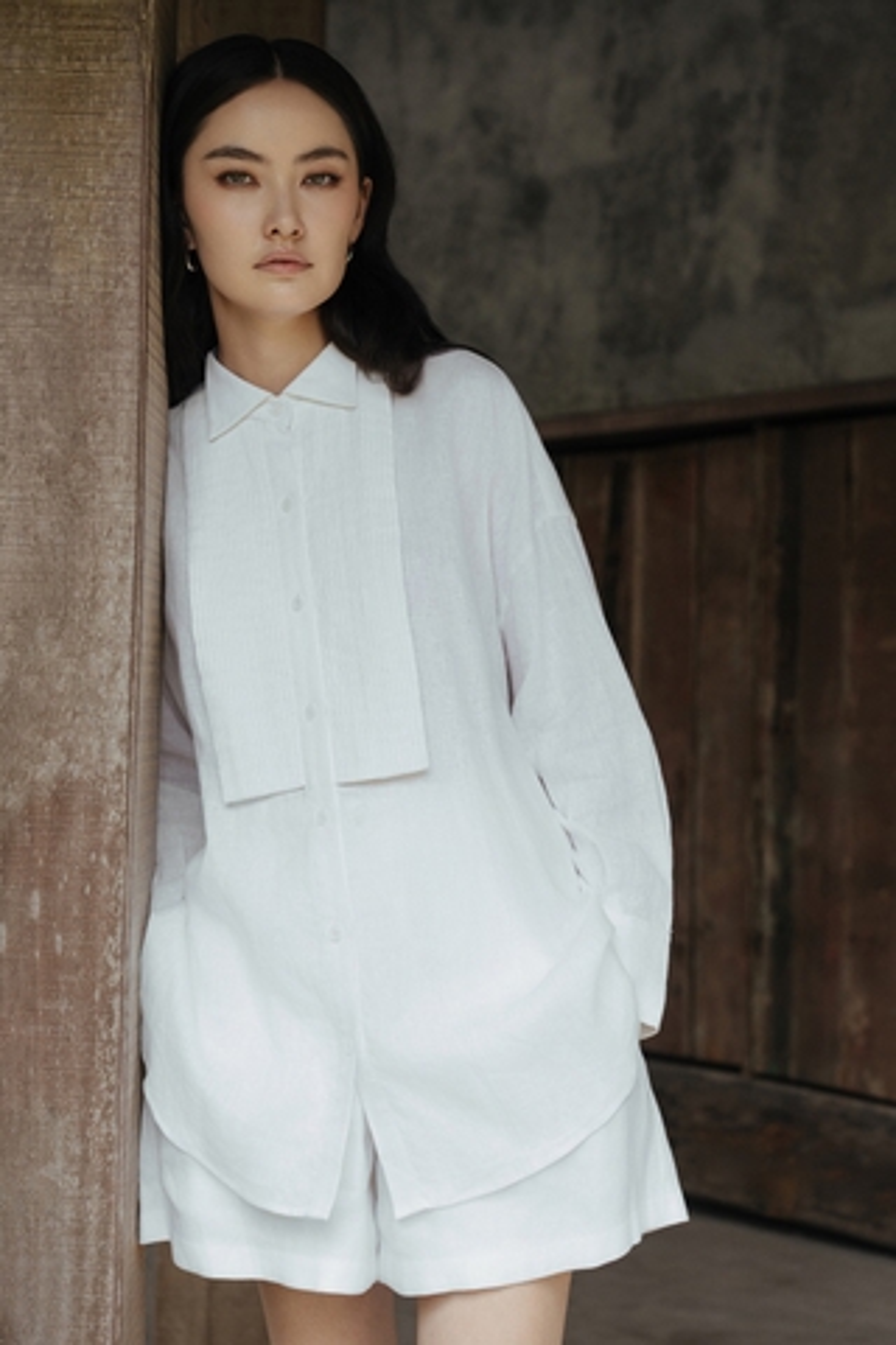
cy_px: 672
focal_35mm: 55
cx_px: 448
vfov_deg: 36.2
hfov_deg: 24.6
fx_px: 2053
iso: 160
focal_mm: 55
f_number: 4
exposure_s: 1/320
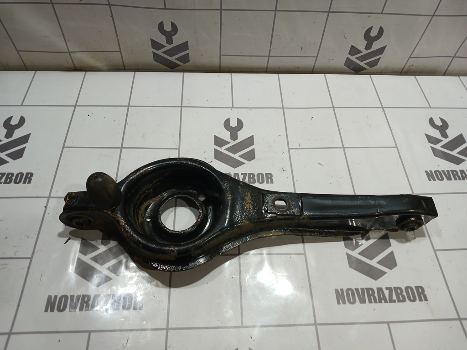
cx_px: 234
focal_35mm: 27
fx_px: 364
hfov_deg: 65.3
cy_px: 175
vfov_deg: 51.4
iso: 40
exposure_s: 1/50
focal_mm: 4
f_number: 1.8
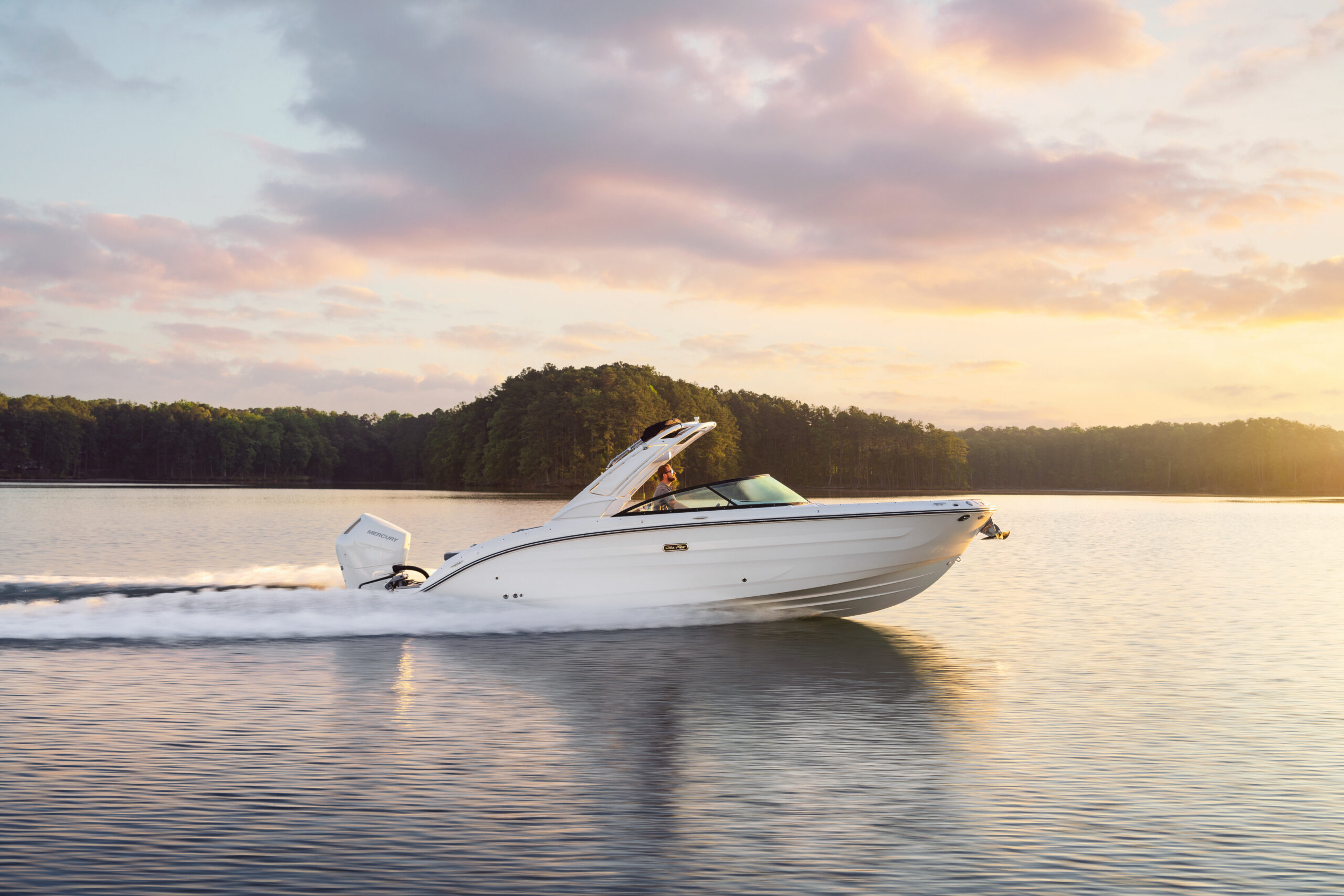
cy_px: 448
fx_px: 1307
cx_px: 672
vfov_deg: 37.9
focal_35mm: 35
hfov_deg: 54.4
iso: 50
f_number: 5.6
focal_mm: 35
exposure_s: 1/80
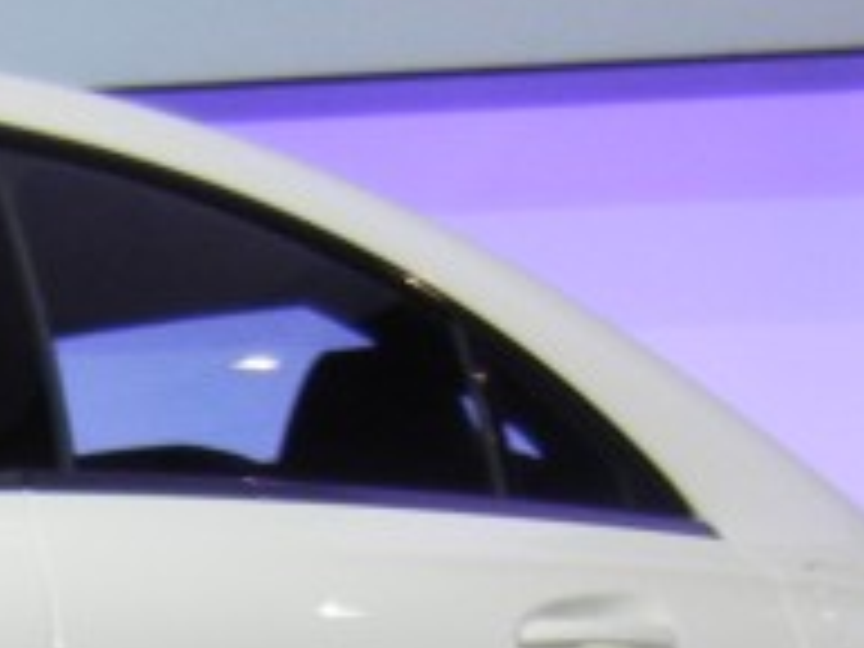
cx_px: -662
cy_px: 1080
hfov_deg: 11.5
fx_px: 3994
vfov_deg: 9.0
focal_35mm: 160
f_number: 3.5
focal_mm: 5.4
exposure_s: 1/67.8
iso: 231
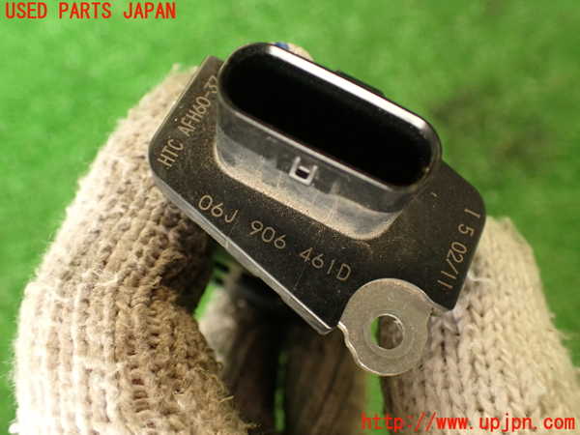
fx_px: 536
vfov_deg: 44.2
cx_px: 290
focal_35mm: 32
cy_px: 218
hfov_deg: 56.8
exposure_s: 1/30
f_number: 2.4
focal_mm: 5.79
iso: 200
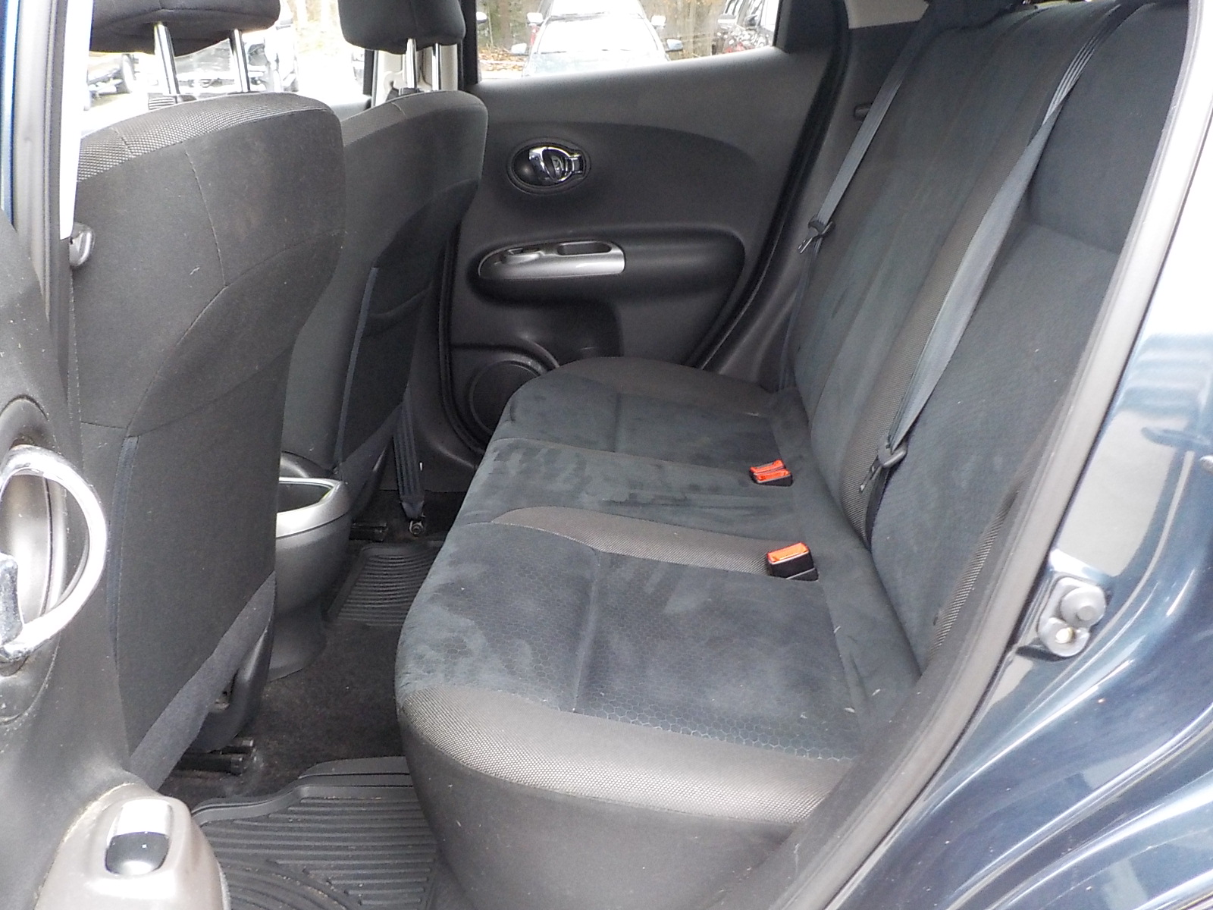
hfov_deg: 60.0
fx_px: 1051
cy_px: 455
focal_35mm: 30
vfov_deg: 46.8
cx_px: 606
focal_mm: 4.1
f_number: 3.3
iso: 320
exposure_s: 1/30
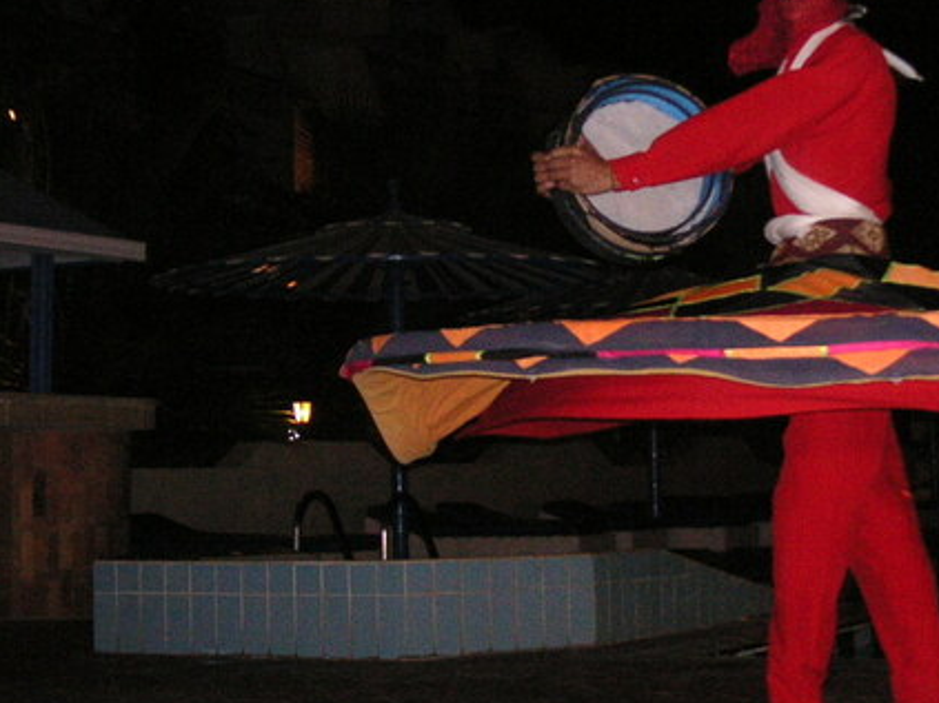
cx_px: 741
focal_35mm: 70
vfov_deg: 21.0
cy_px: 295
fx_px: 1898
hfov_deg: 27.3
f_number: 2.8
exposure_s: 1/45
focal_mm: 6.1
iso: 160
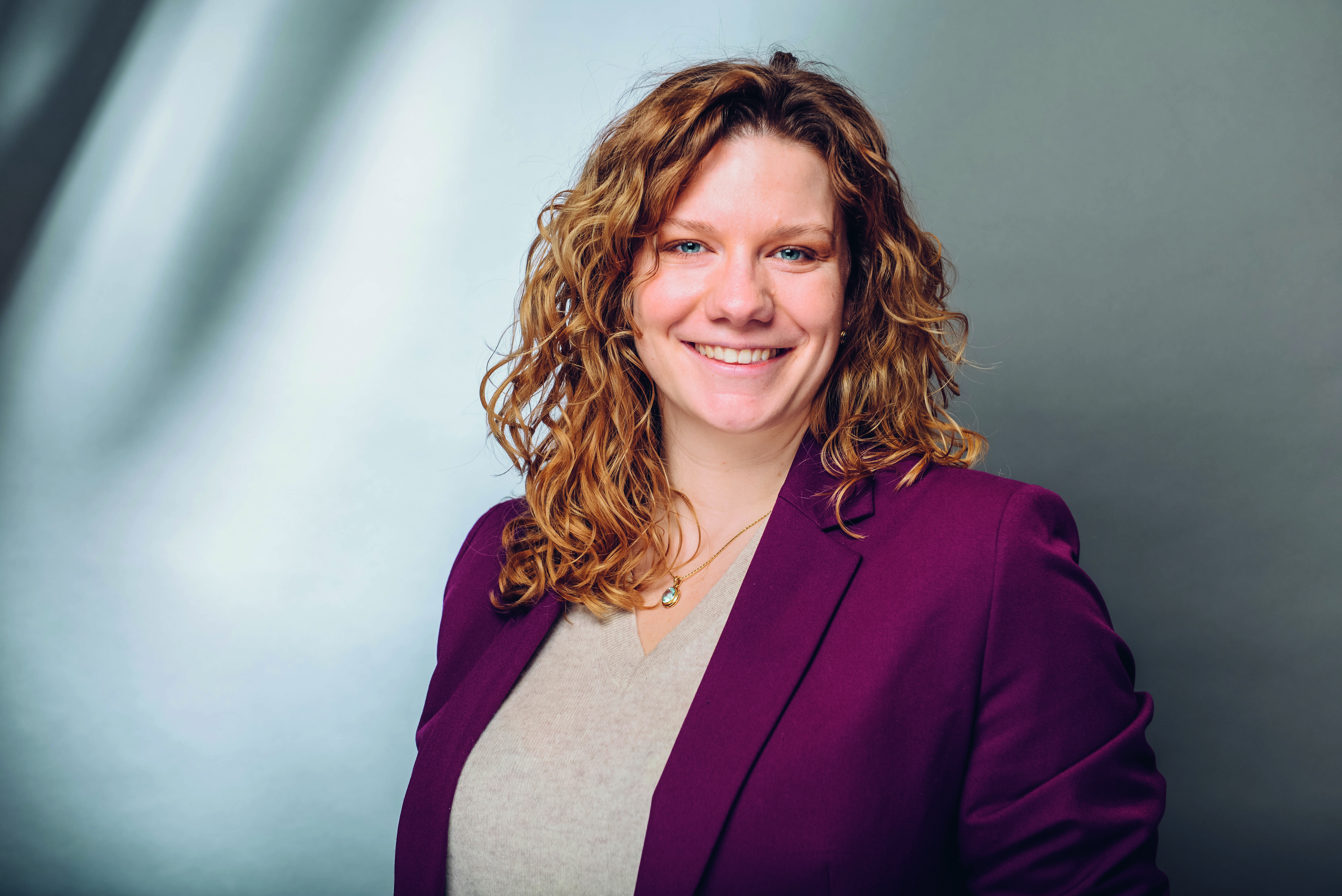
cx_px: 671
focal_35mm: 48
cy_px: 448
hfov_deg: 41.1
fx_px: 1790
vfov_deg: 28.1
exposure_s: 1/200
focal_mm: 48
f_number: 5.6
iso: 160
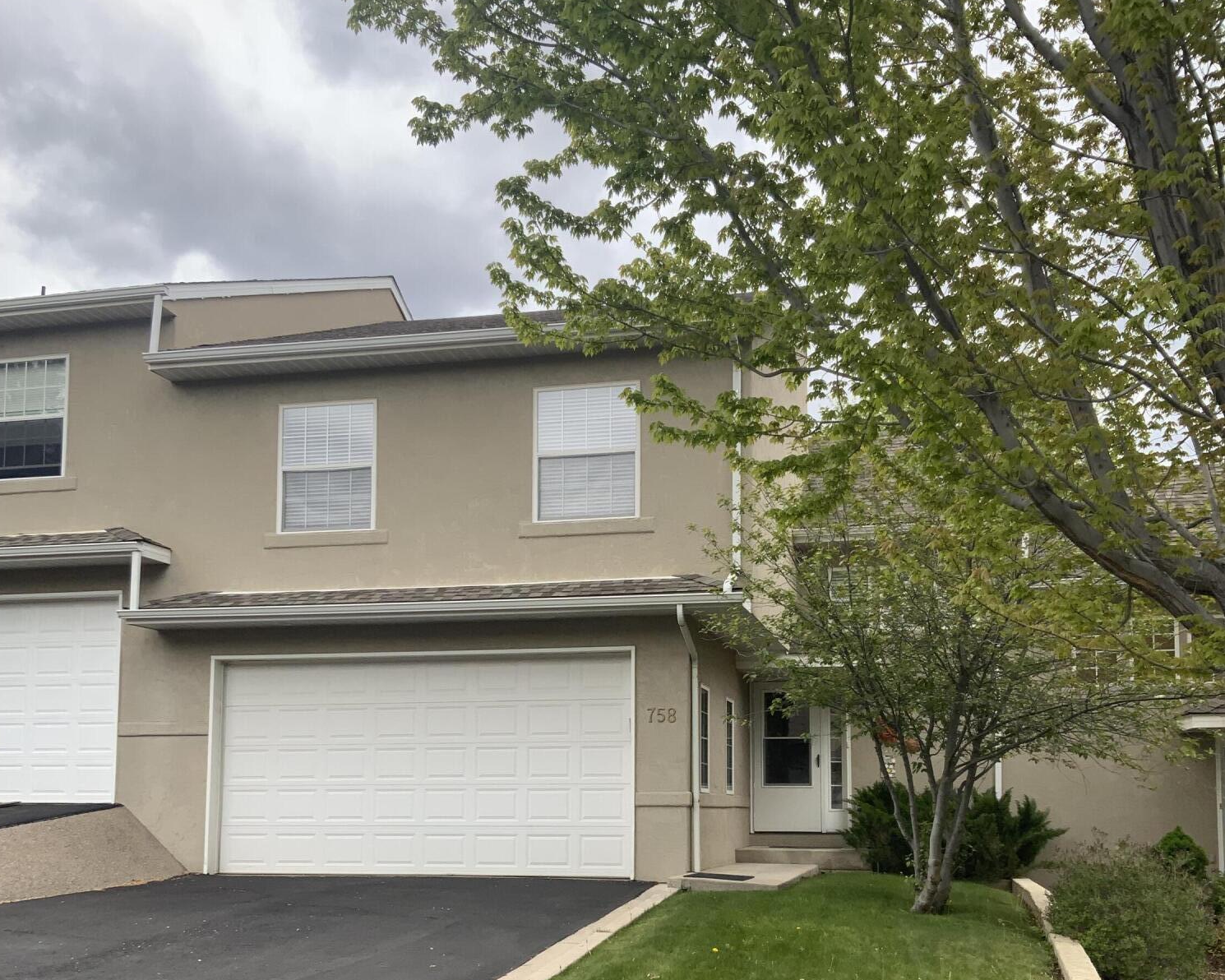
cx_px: 609
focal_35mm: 38
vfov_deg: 38.4
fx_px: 1378
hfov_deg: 47.9
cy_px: 696
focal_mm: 3
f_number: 1.8
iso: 16
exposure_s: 1/580
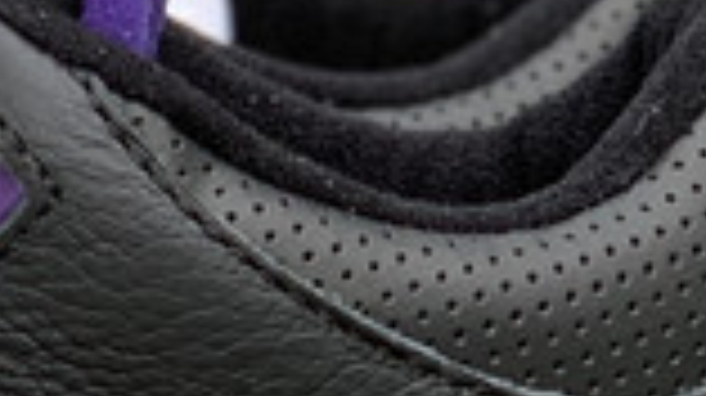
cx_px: -337
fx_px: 5742
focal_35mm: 307
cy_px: 502
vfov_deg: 3.9
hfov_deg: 6.9
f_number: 2.4
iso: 16
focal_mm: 6
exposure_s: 1/122
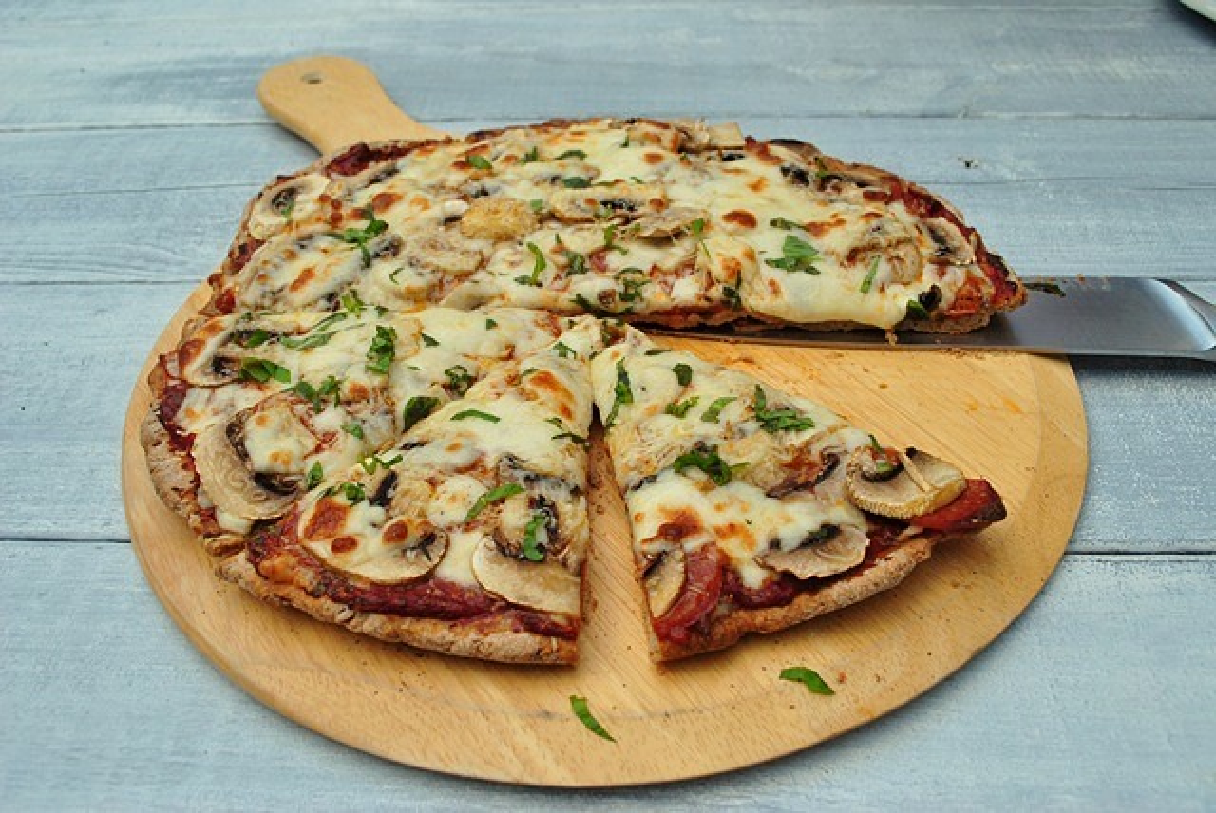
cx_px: 608
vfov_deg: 40.0
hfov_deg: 57.2
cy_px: 406
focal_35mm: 33
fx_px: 1116
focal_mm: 22
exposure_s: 1/60
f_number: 8
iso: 200
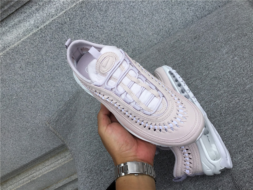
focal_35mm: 31
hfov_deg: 58.4
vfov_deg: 45.4
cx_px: 126
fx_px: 227
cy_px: 95
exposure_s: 1/715
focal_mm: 3.3
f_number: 2.4
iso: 25
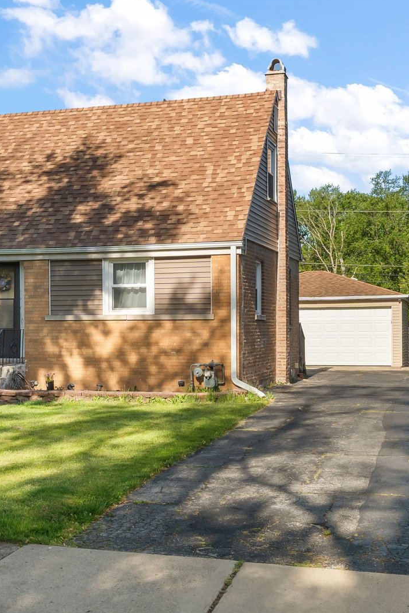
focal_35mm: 55
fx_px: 937
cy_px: 304
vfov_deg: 36.2
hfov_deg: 24.3
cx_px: 96
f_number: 8
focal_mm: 24
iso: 400
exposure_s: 1/160
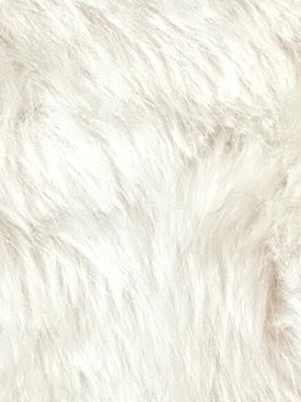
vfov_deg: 5.6
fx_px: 3987
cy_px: 856
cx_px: 106
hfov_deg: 4.3
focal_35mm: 344
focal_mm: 9
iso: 500
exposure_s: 1/50
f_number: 2.8
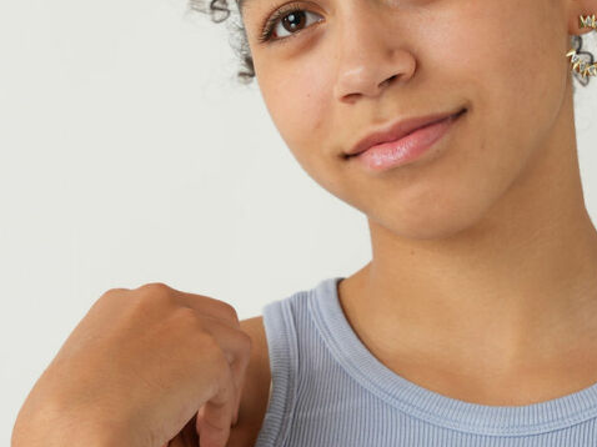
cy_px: 228
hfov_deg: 11.7
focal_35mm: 169
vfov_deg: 8.8
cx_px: 410
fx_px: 2913
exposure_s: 1/80
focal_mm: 70
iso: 100
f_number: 7.1
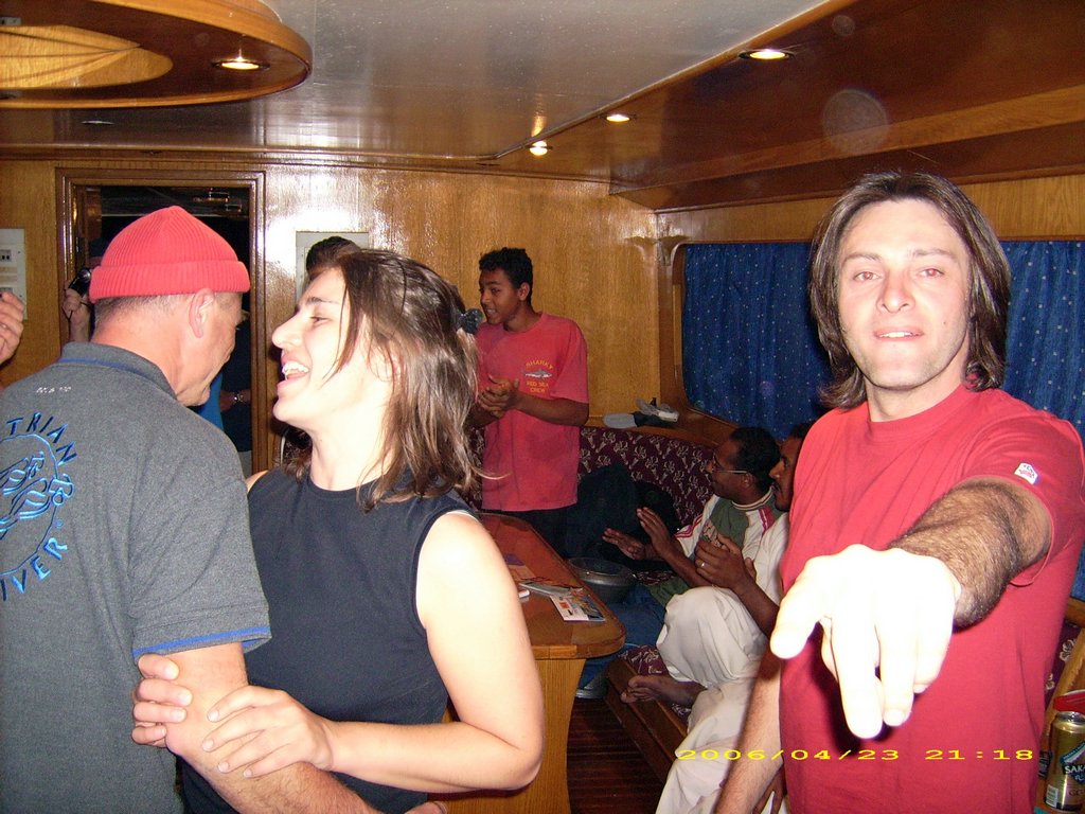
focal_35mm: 35
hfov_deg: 52.6
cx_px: 542
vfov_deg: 40.7
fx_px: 1097
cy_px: 407
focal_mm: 5.95
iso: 100
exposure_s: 1/60
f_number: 2.8
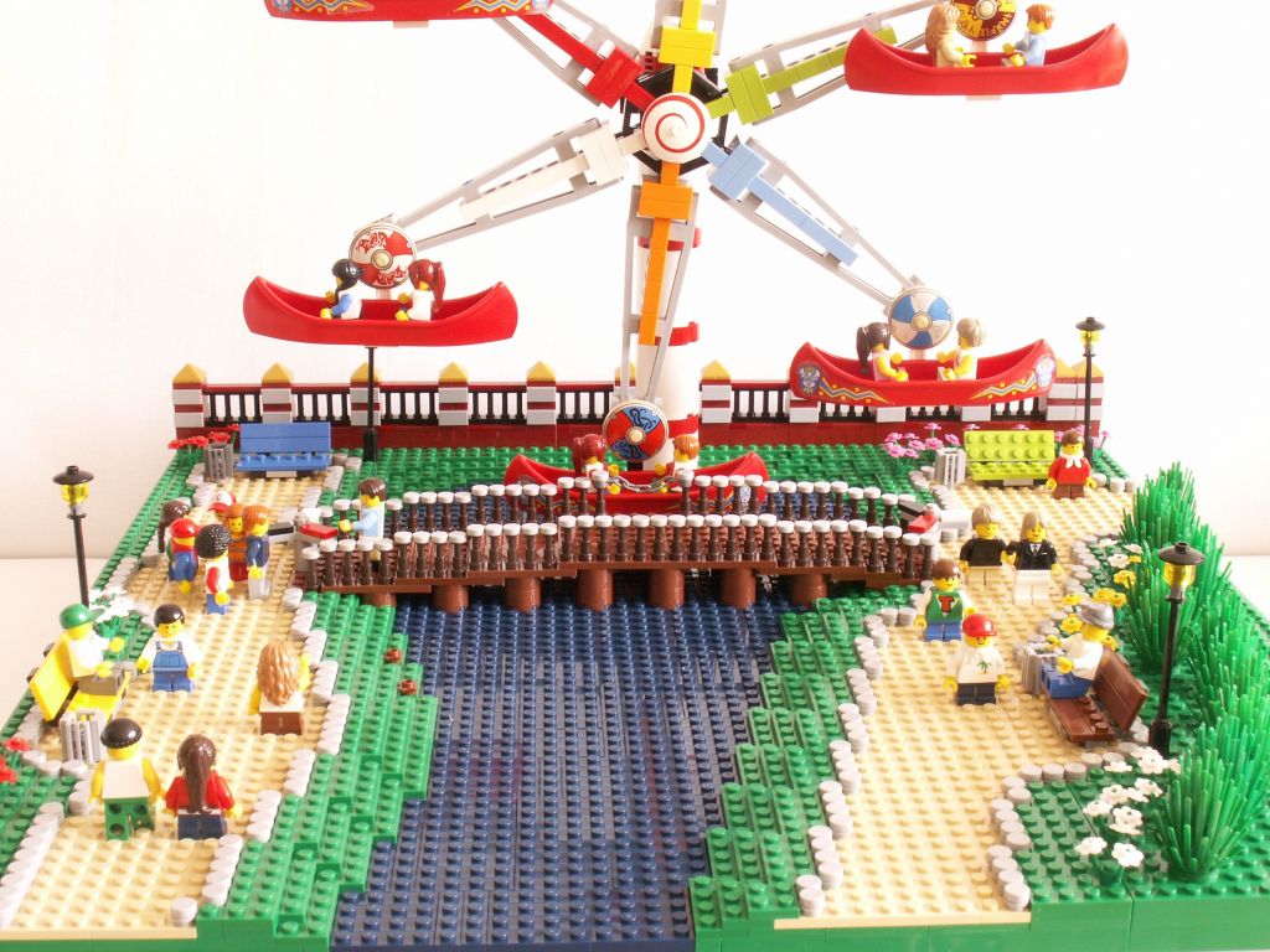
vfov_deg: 29.1
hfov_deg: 38.2
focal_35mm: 50
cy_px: 476
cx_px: 635
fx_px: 1834
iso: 50
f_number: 8
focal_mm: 8.25
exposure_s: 1/3
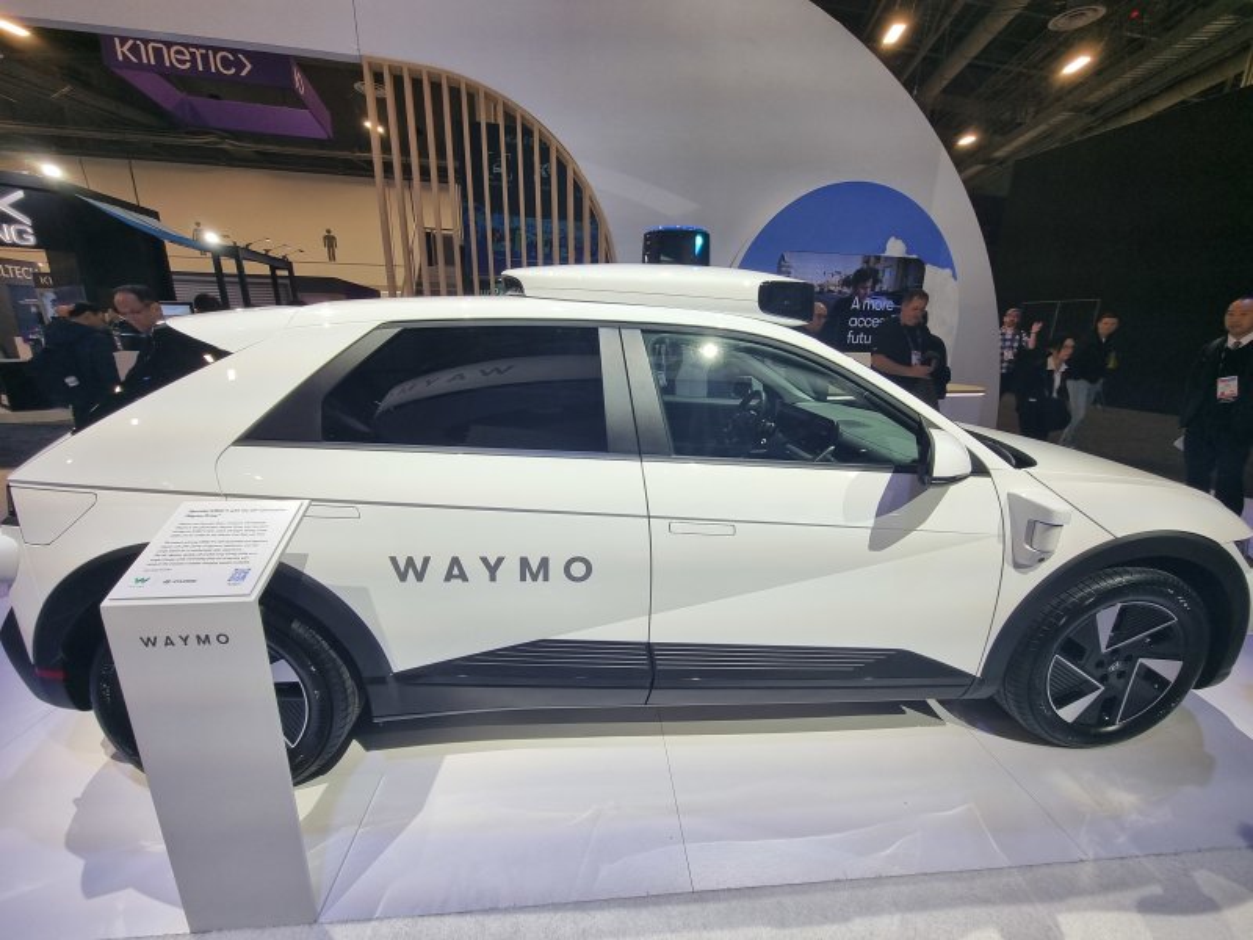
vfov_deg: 89.9
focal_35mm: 13
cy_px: 470
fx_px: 471
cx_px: 626
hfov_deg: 106.2
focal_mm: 2.2
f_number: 2.2
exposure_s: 1/142
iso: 50
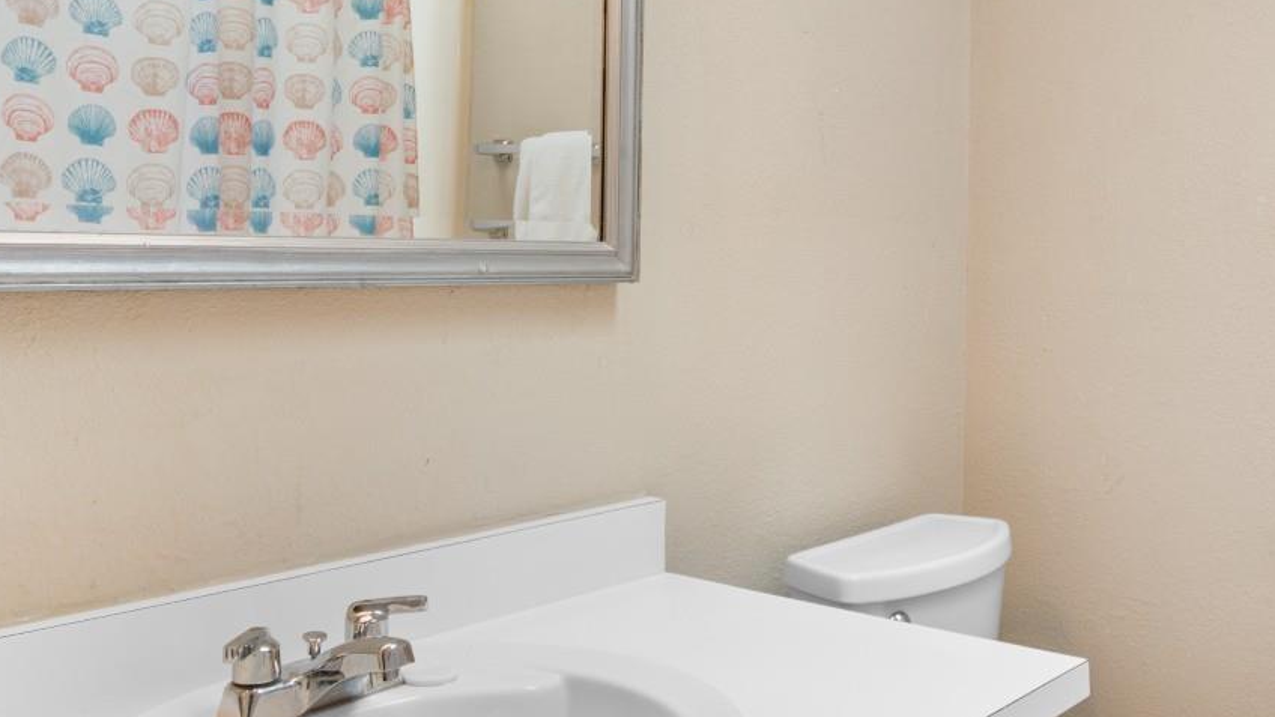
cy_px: 242
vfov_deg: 32.6
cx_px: 719
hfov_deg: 55.1
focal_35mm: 36
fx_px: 1217
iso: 100
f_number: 4.8
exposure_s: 1/13
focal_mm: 12
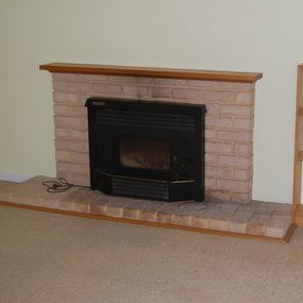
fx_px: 624
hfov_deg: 26.9
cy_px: 140
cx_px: 232
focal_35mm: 63
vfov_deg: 27.3
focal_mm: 30
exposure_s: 1/125
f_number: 5.6
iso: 200
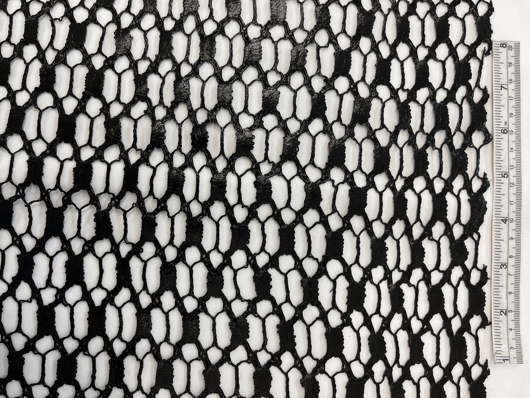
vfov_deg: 53.1
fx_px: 398
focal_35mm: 26
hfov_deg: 67.3
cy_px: 199
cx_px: 265
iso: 125
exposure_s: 1/120
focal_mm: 5.1
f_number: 1.6
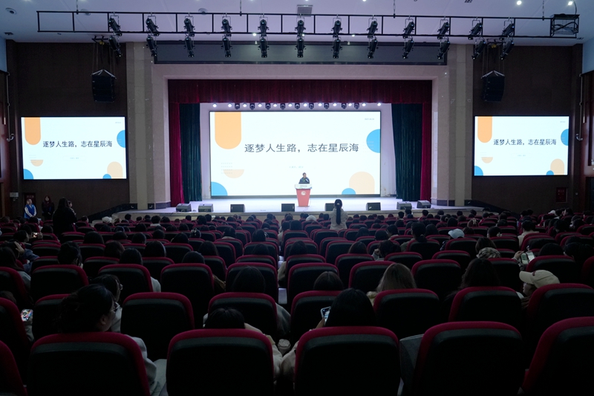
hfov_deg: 73.8
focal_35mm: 24
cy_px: 198
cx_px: 297
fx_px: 396
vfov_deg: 53.1
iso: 2000
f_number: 5.6
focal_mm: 24
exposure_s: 1/60
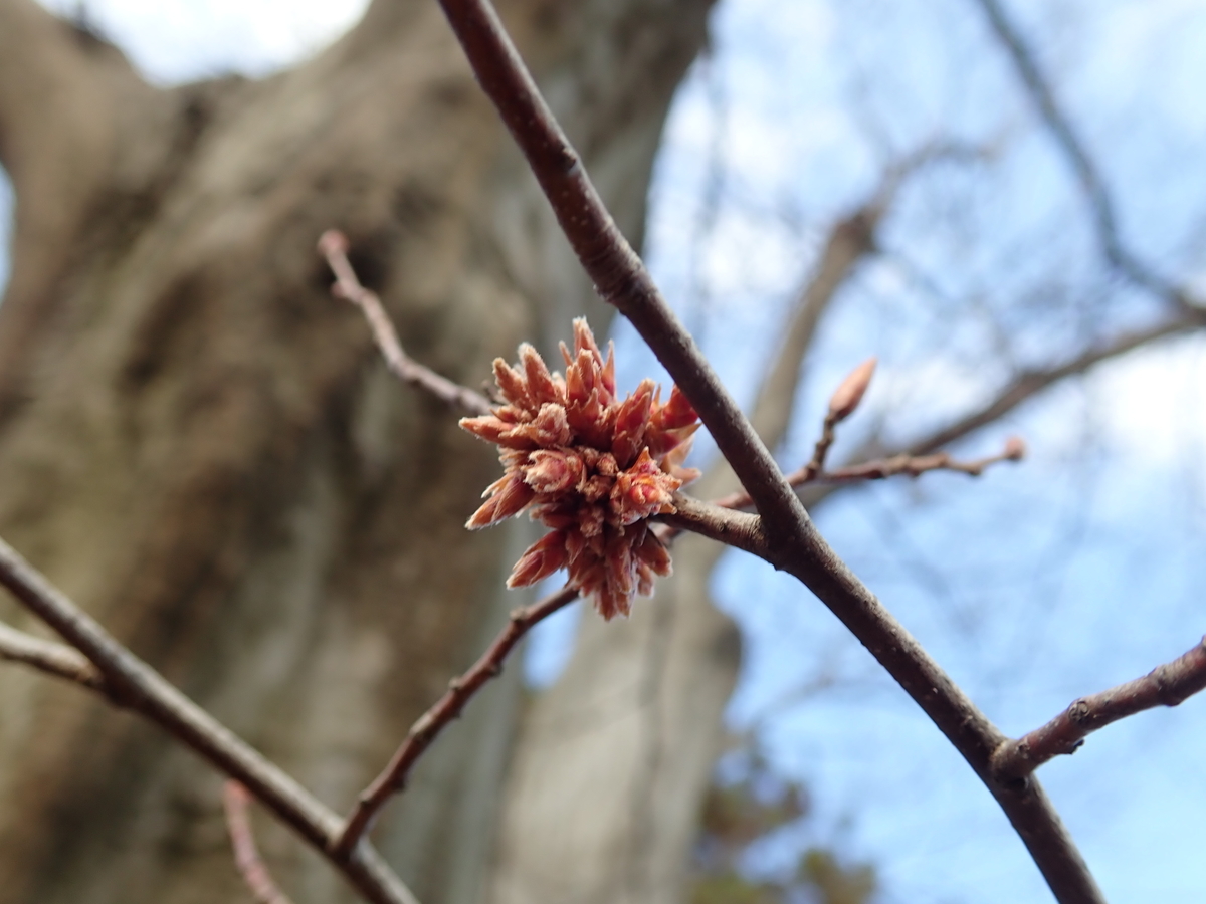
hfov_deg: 60.0
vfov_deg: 46.8
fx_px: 1045
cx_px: 603
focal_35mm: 30
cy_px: 452
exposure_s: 1/160
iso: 100
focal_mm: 5.5
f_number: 3.2
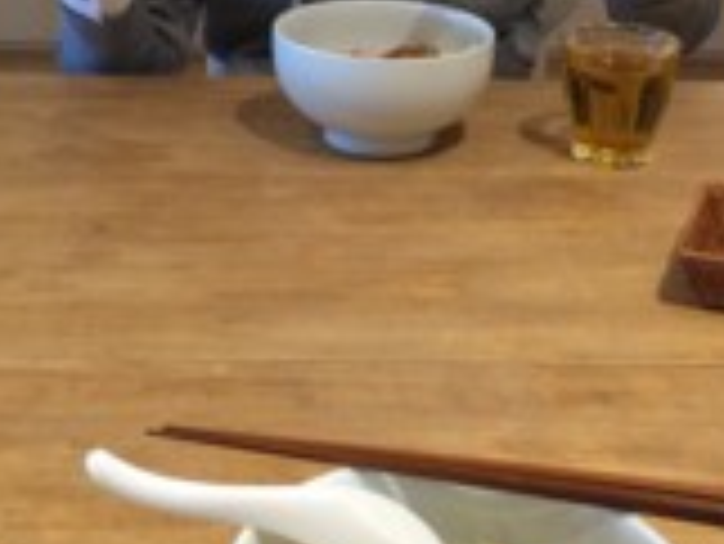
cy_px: 72
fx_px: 1695
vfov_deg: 18.0
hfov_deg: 24.1
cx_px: 283
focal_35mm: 81
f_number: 2.2
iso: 50
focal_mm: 4.15
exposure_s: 1/30
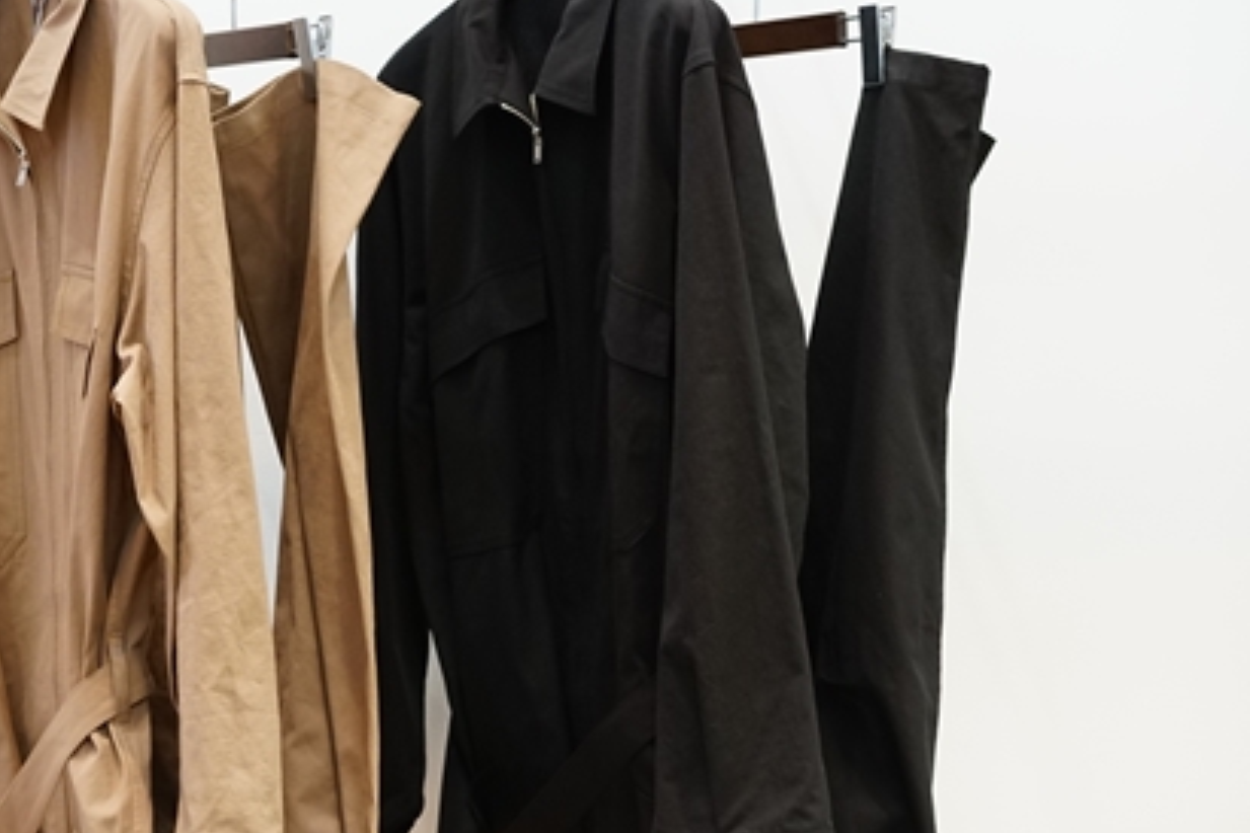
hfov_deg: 18.8
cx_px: 152
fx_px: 3715
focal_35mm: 107
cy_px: 491
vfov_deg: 12.8
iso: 1250
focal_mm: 55
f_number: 4
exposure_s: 1/60
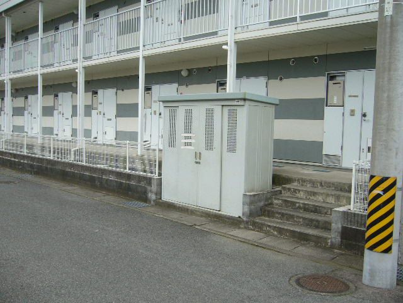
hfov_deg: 52.6
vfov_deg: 40.7
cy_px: 152
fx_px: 407
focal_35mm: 35
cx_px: 202
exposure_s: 1/200
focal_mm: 5.8
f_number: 2.8
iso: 80
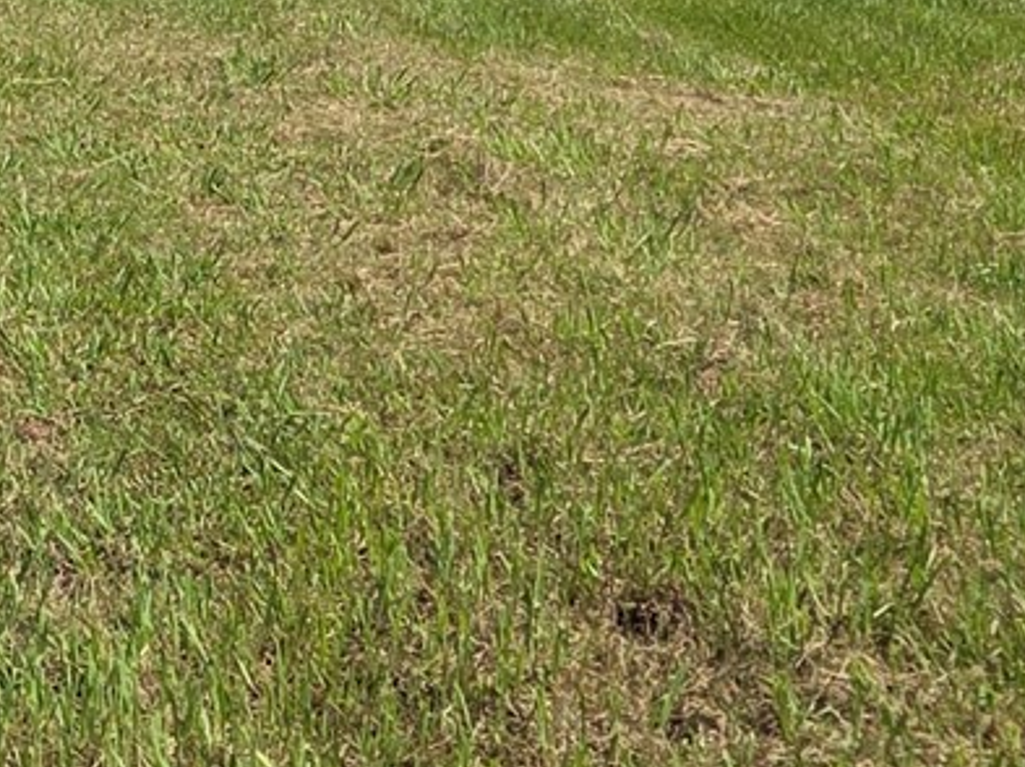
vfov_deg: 12.0
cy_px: -193
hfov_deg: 15.9
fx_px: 3550
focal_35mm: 120
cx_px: -130
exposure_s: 1/5261
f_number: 1.8
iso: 80
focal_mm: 5.4
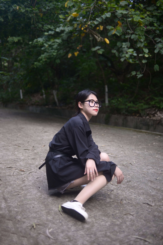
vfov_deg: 54.4
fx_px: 237
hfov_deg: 37.9
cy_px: 122
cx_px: 82
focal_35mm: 35
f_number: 2
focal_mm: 35
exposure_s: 1/200
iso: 100
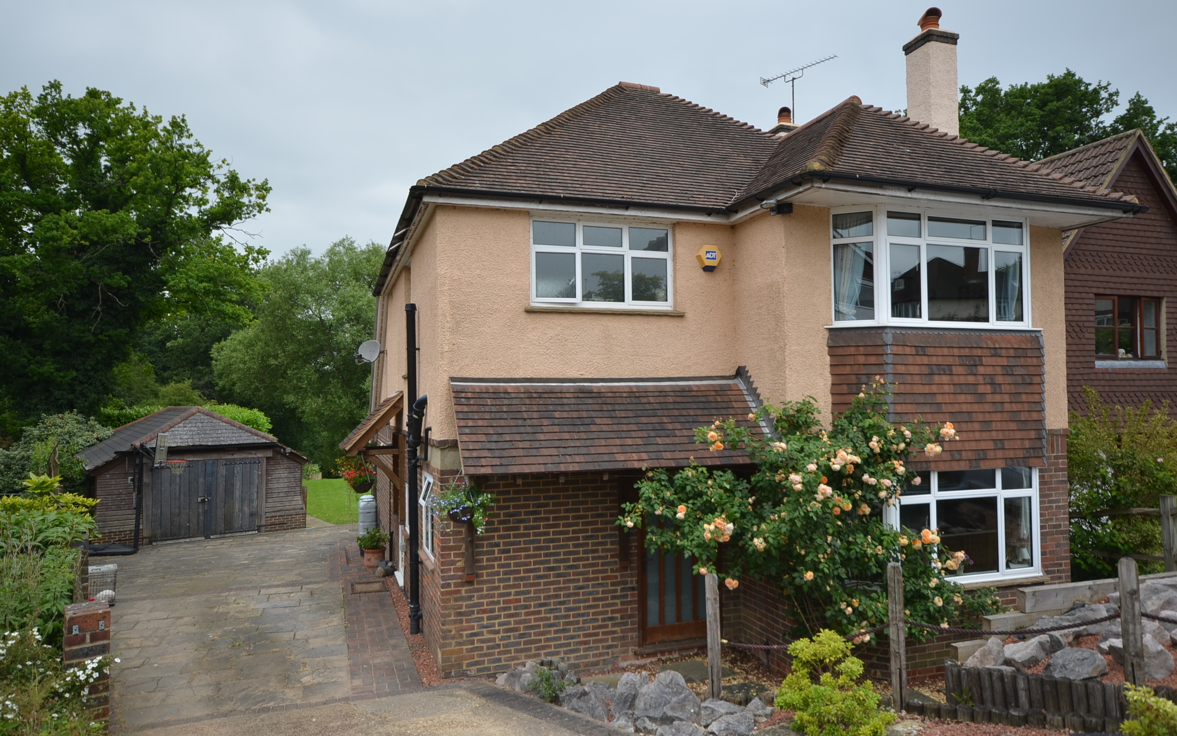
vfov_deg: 52.0
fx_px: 755
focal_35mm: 24
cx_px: 597
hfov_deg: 75.9
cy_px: 374
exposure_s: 1/125
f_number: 6.3
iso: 100
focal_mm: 15
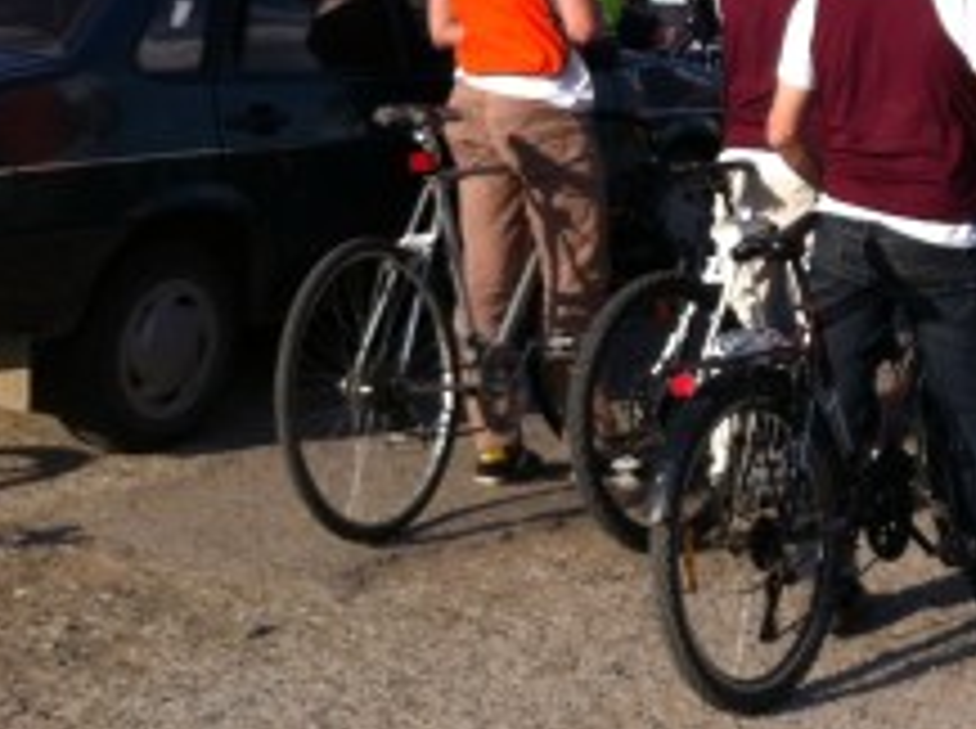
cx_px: 1232
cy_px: 124
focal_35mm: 100
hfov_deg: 18.4
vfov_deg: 14.6
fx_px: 2815
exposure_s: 1/1207
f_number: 2.8
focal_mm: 3.85
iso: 80
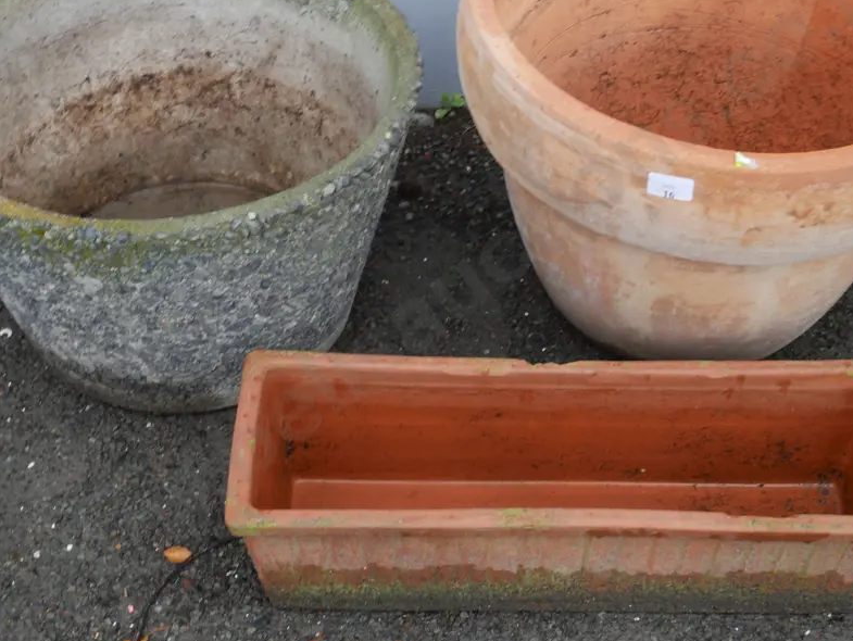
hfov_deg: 32.1
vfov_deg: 24.4
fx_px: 1480
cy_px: 284
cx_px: 468
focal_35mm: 60
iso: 200
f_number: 5.1
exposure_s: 1/60
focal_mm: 23
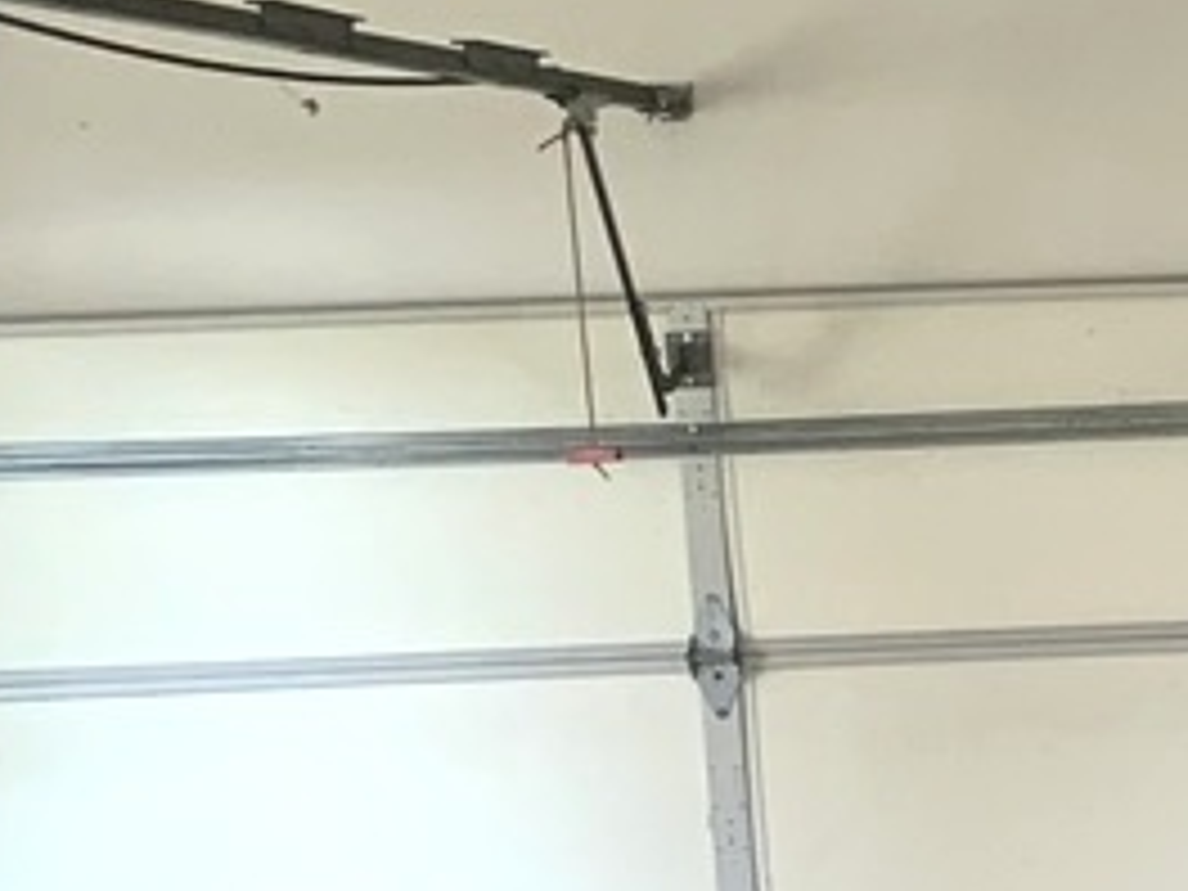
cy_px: 1071
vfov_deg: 10.3
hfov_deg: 12.0
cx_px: 2534
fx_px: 4873
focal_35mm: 142
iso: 125
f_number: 1.8
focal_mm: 4.25
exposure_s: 1/60
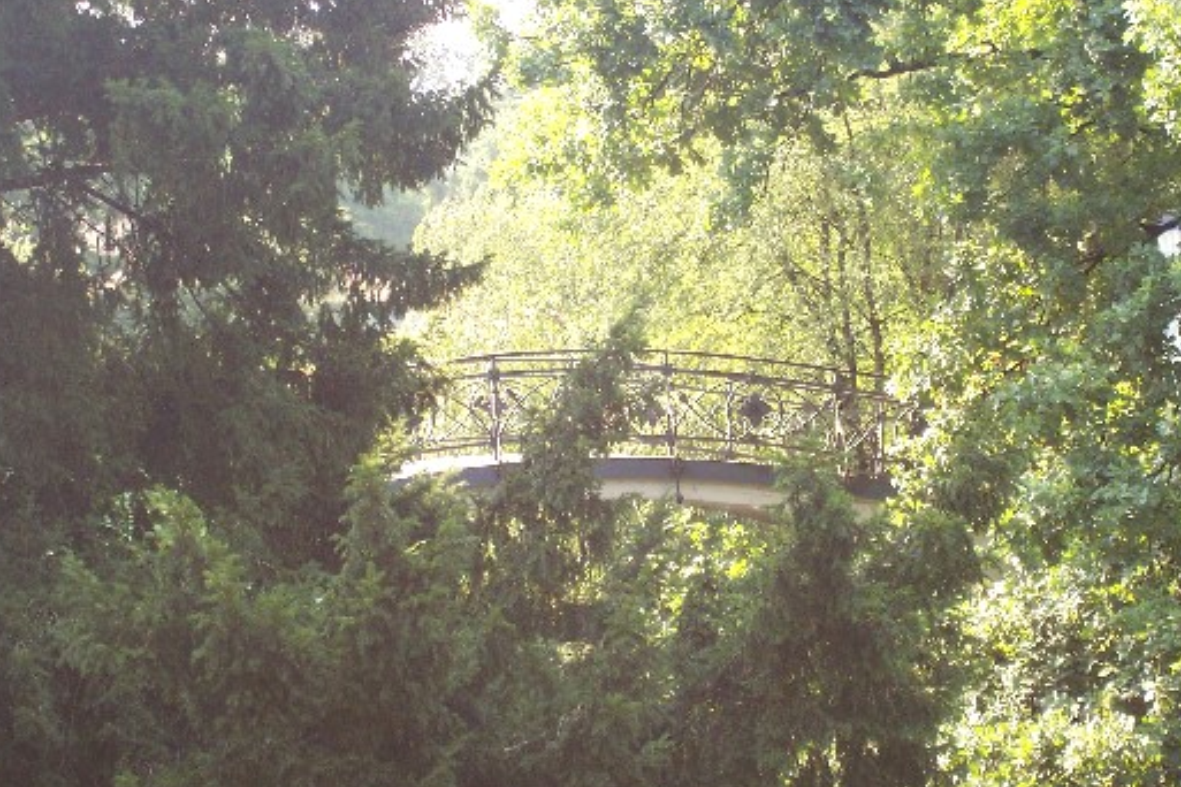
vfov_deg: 11.7
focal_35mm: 117
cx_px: 645
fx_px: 3838
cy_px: 419
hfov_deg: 17.5
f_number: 4.6
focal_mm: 16.8
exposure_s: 1/90
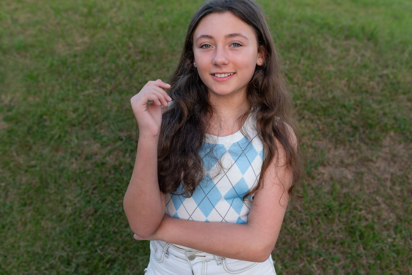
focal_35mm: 35
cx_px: 206
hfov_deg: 54.4
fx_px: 401
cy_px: 138
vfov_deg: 37.9
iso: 100
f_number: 3.2
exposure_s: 1/640
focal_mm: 35
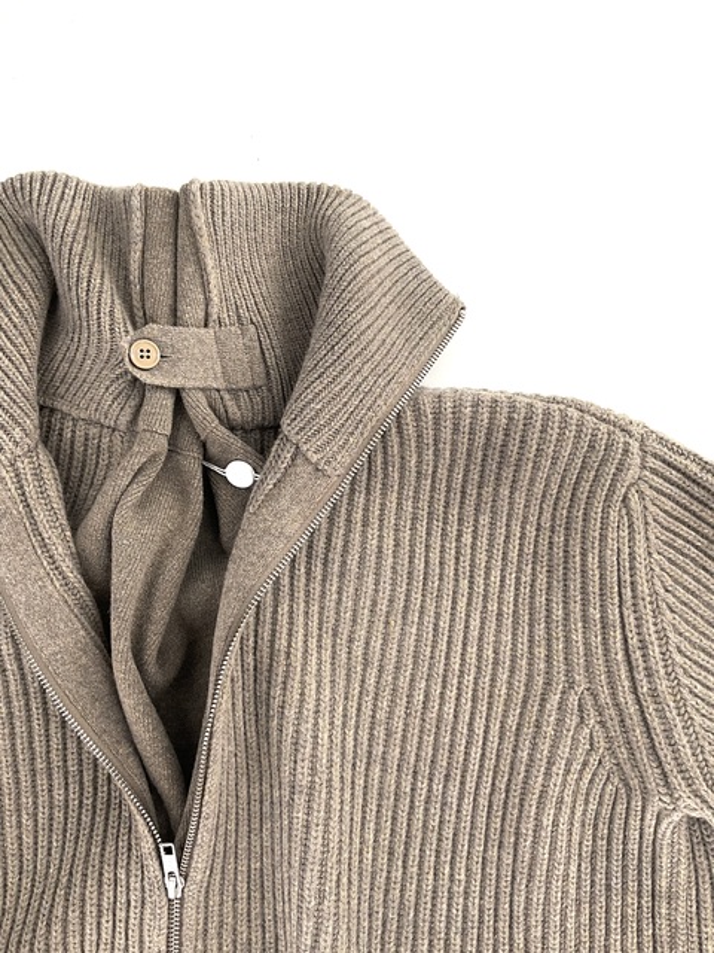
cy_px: 476
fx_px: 798
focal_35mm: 29
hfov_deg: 48.2
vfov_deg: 61.7
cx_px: 357
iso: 32
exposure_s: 1/120
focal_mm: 3
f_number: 1.8
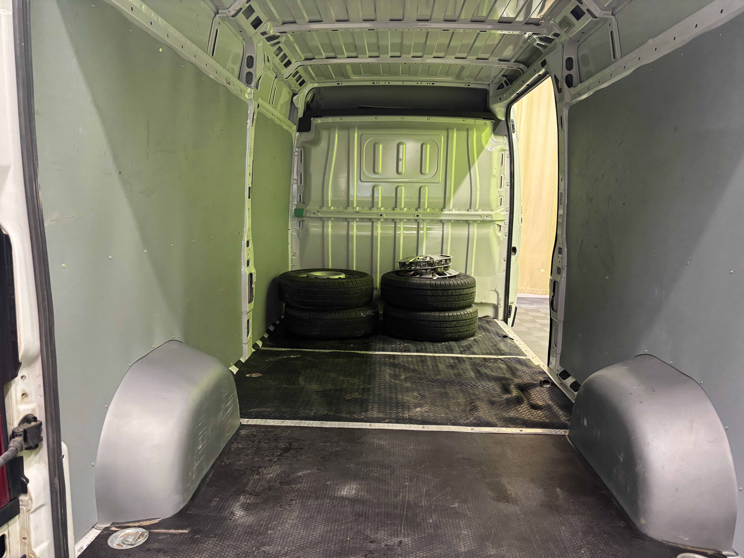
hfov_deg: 67.3
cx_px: 372
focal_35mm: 26
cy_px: 279
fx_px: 559
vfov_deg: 53.1
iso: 320
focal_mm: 5.96
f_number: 1.6
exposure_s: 1/50
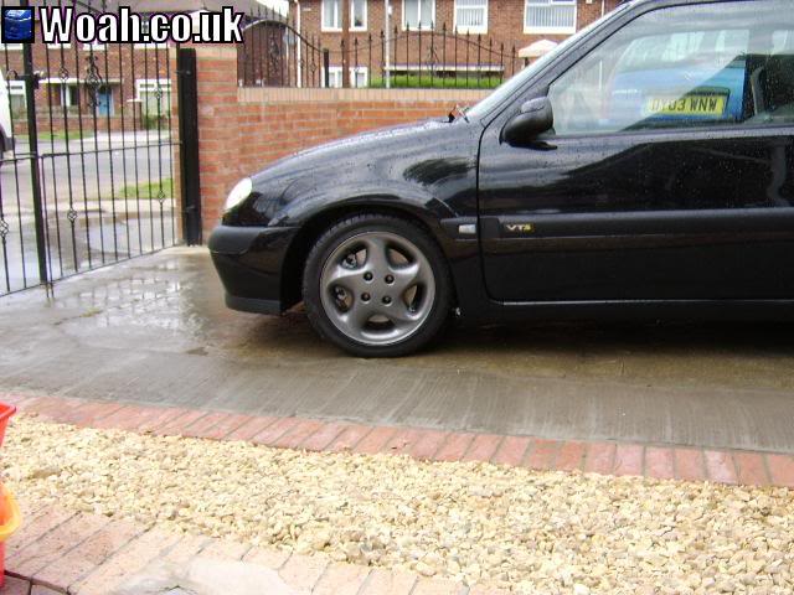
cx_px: 397
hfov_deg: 58.4
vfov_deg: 45.4
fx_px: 711
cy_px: 298
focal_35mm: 31
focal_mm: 8.13
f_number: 5.6
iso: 71
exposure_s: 1/136
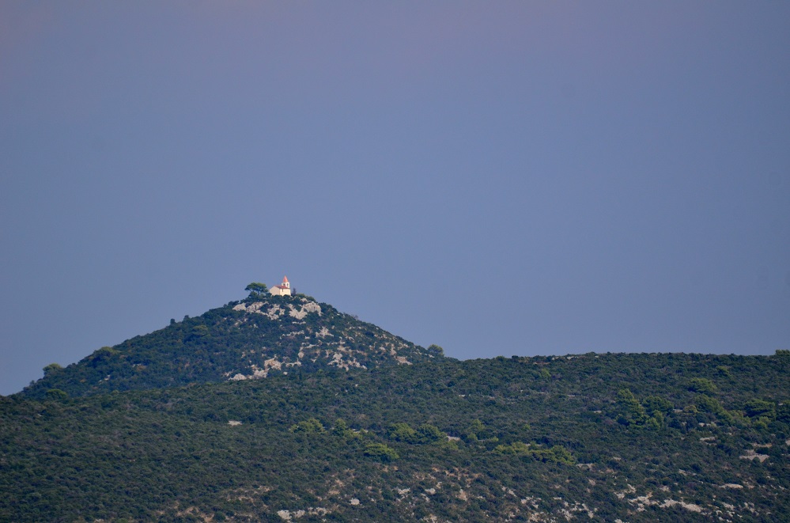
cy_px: 262
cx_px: 395
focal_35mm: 450
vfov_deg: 3.0
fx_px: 9851
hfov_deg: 4.6
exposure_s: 1/2500
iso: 400
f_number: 5.6
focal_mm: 300
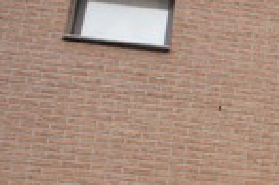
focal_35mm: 84
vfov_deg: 15.5
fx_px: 650
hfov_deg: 22.7
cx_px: 313
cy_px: 228
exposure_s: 1/160
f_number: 7.1
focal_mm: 18
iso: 200
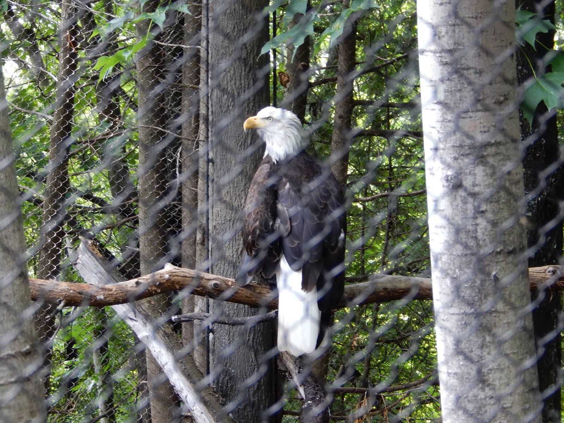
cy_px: 212
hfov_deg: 18.7
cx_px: 282
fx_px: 1711
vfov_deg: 14.1
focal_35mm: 105
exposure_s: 1/30
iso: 180
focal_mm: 18.9
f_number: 5.3
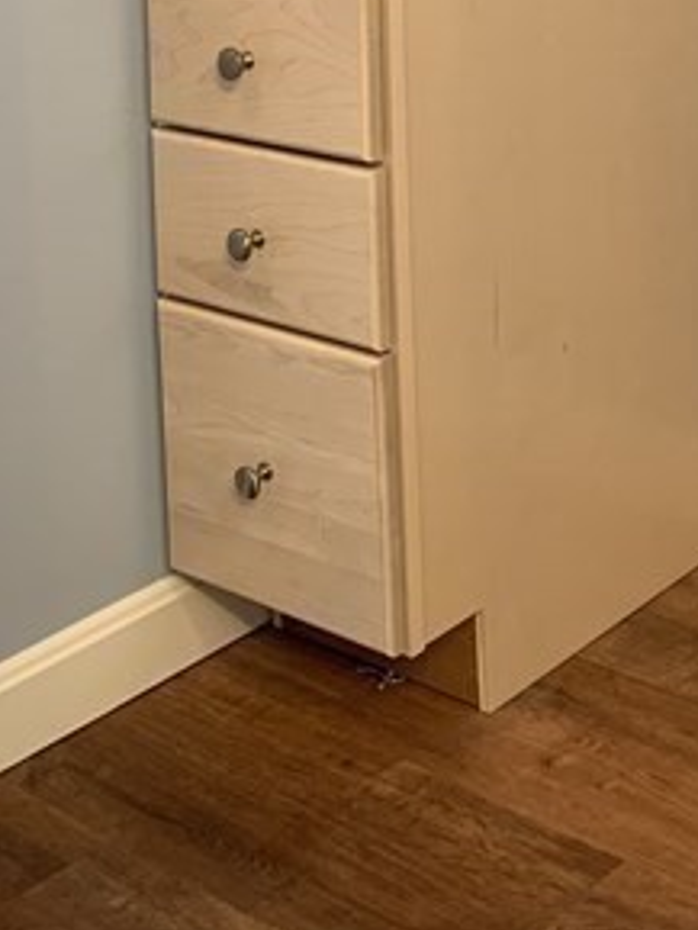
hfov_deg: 20.8
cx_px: 666
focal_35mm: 69
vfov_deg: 24.5
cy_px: -283
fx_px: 1854
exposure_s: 1/60
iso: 80
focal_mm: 4.25
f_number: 1.8
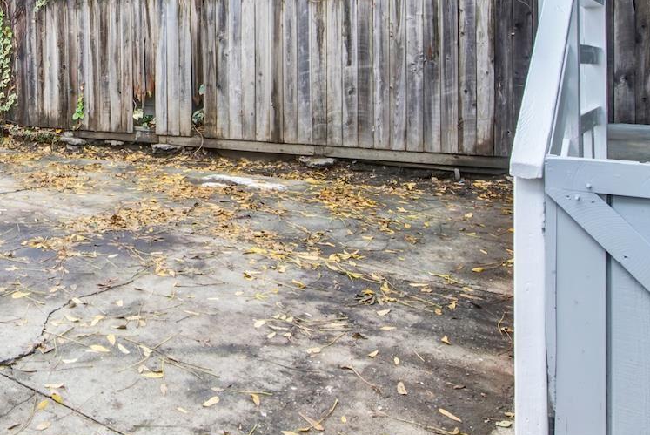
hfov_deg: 47.3
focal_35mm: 36
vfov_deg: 34.8
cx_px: 56
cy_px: 41
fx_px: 650
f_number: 14
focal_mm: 14
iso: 100
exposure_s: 1/15
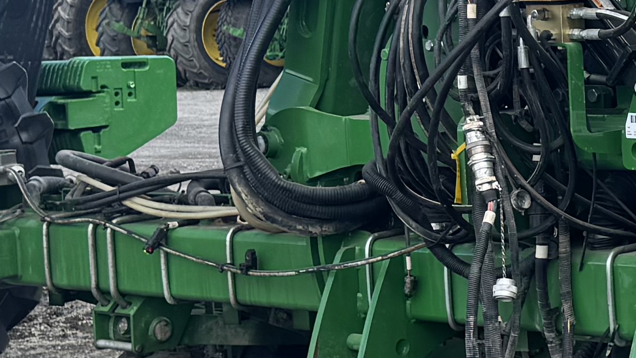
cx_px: 823
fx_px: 2192
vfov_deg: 9.3
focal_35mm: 130
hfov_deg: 15.7
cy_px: 49
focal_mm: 6.76
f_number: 1.78
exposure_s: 1/1151
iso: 80
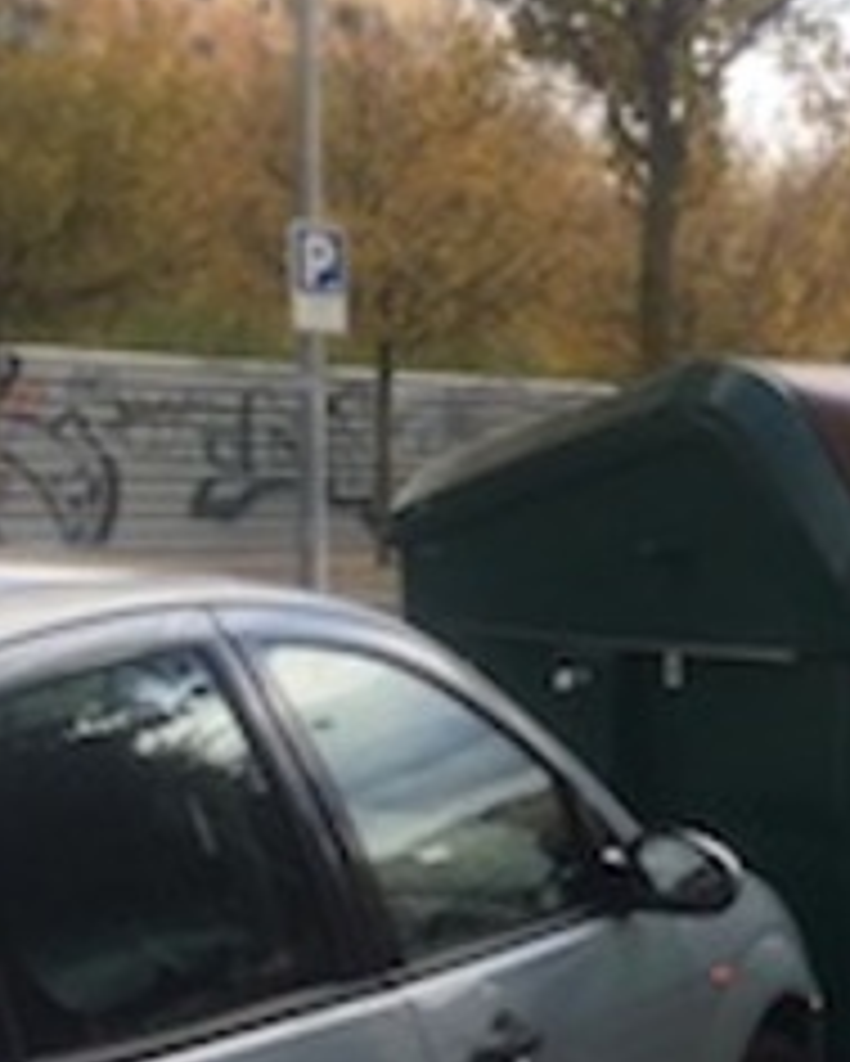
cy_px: 722
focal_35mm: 87
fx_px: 2734
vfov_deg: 21.9
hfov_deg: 16.0
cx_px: 1336
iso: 25
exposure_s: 1/530
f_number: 2.2
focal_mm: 4.15
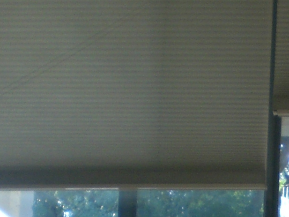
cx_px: 371
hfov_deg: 12.4
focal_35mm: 154
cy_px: 301
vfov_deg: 9.4
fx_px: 1286
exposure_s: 1/80
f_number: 3.1
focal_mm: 6.3
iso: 100
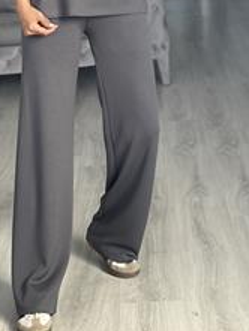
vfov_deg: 17.5
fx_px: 1054
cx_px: 69
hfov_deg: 13.4
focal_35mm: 110
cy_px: 7
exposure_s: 1/74
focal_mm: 6.86
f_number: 1.78
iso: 125
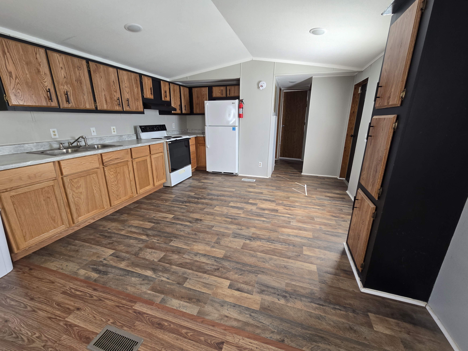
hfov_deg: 106.2
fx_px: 176
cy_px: 176
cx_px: 234
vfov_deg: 89.9
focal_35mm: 13
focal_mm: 2.2
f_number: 2.2
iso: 100
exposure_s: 1/60
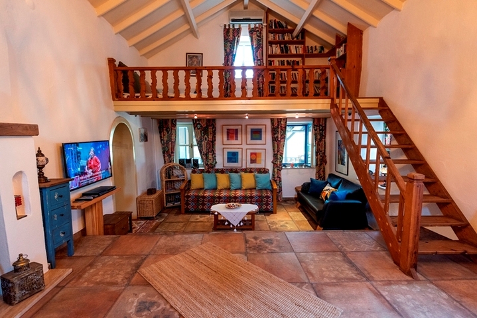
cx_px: 238
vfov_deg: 67.4
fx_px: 239
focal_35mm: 18
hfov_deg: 90.0
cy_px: 159
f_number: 2.8
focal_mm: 18
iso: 1250
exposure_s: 1/125
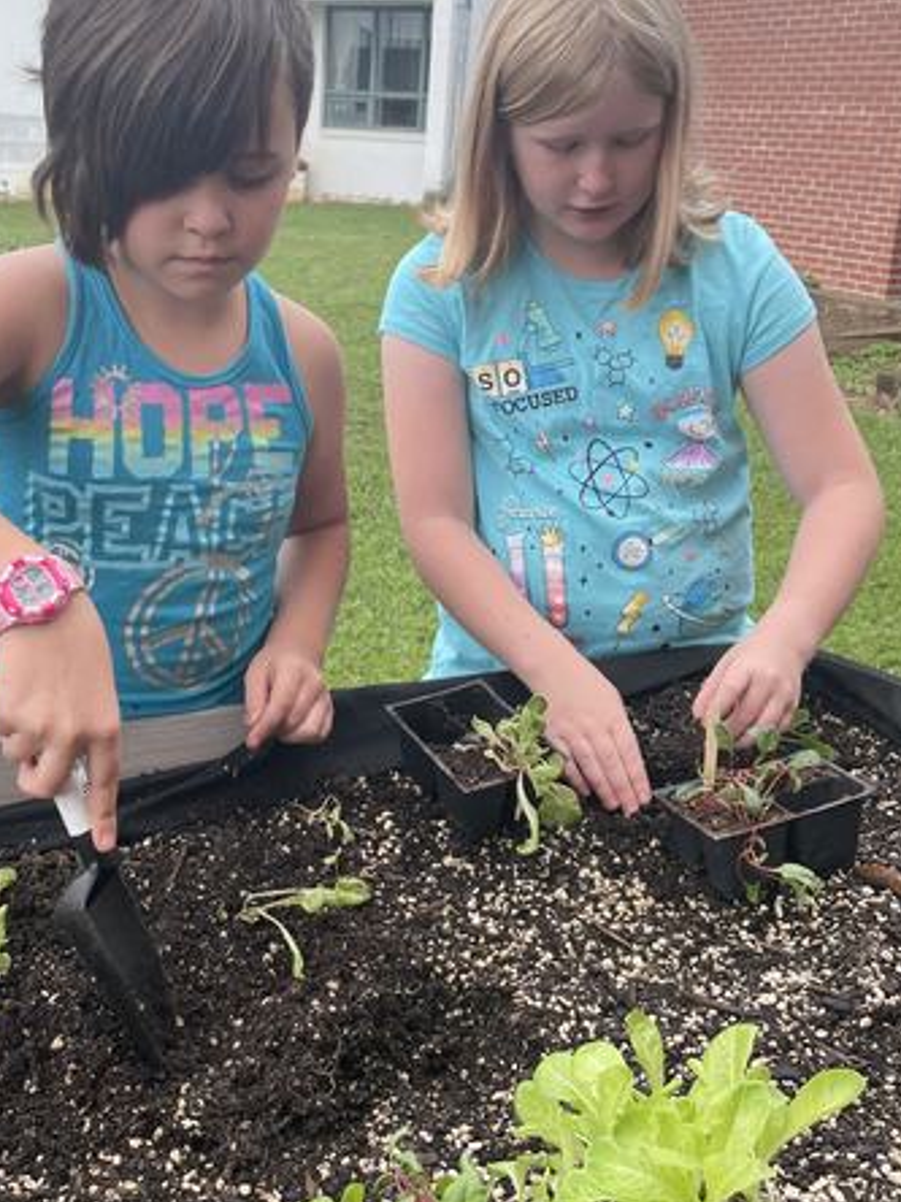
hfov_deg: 34.9
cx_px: 331
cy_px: 555
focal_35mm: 41
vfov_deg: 45.7
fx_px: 1423
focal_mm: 4.2
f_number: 1.6
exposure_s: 1/435
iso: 32
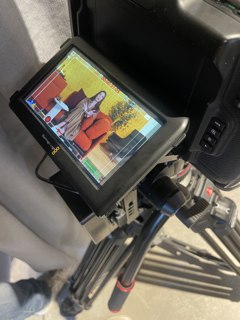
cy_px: 160
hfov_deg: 53.1
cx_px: 120
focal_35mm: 26
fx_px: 240
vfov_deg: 67.3
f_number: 1.6
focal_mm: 4.2
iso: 400
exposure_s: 1/33
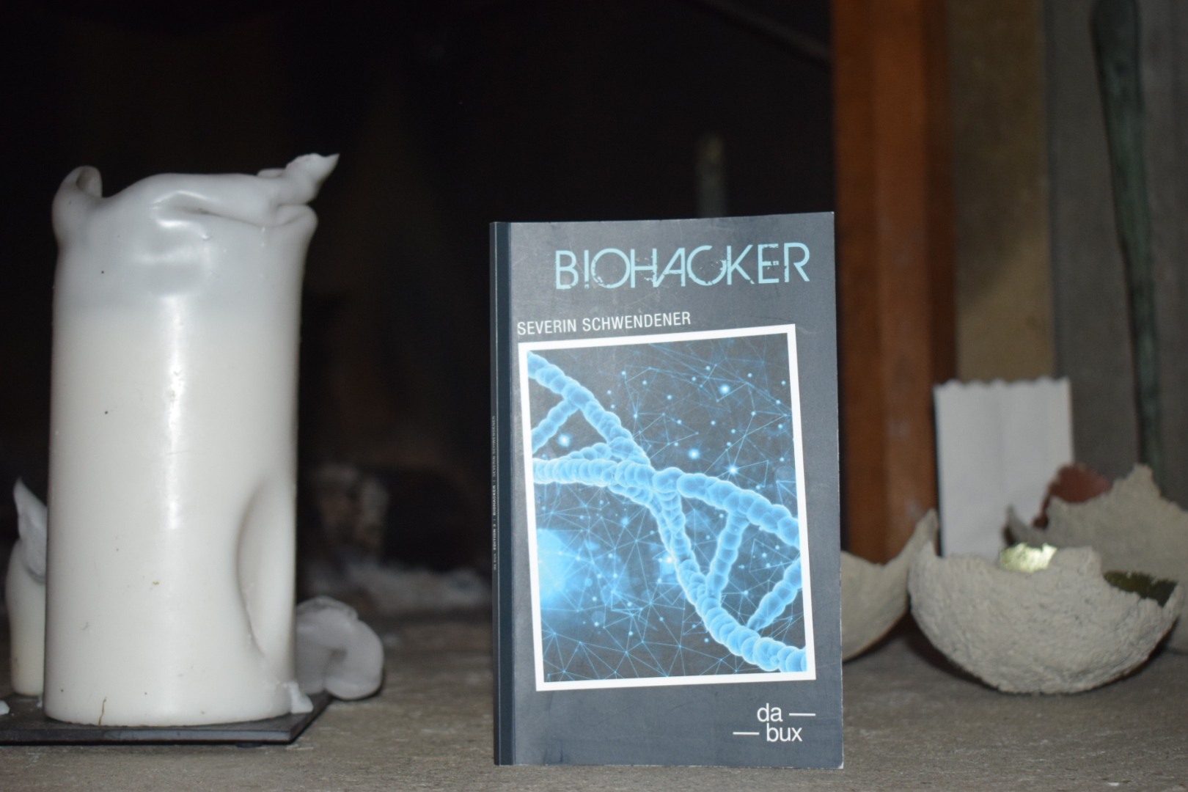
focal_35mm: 57
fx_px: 1881
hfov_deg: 35.1
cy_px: 396
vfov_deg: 23.8
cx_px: 594
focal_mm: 38
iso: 1400
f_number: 4.8
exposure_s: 1/60
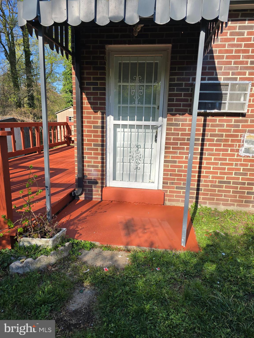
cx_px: 127
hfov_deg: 58.9
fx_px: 225
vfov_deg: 73.9
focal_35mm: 23
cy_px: 169
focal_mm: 6.3
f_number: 1.7
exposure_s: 1/538
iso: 12
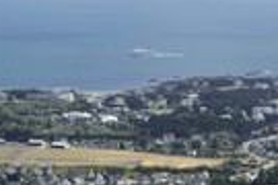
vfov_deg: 9.0
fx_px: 1151
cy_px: 282
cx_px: 121
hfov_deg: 13.8
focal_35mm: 149
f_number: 9
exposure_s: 1/800
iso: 400
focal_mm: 48
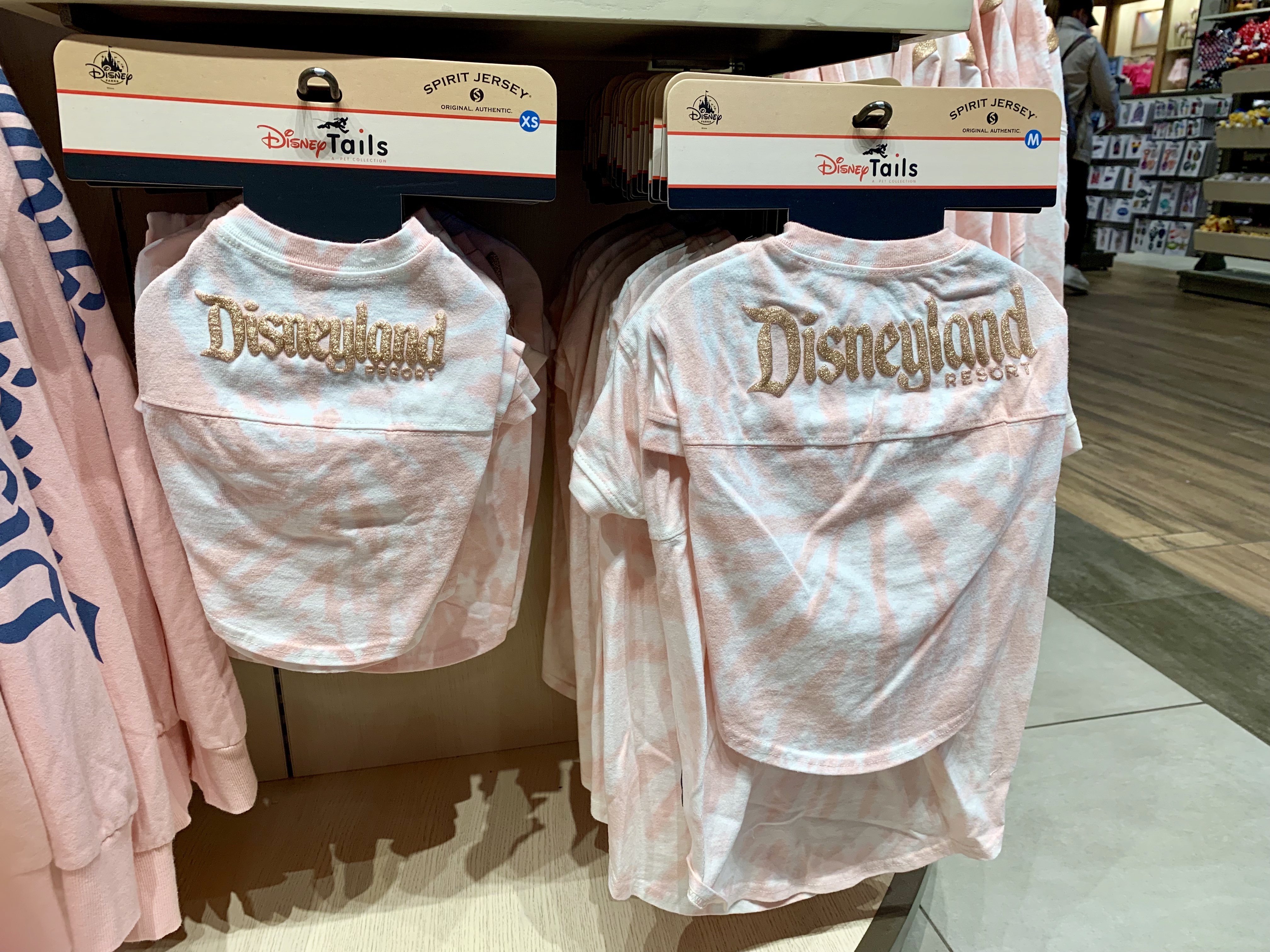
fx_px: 954
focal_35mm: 26
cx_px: 635
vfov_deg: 53.1
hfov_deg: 67.3
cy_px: 476
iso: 64
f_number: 1.8
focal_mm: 4.25
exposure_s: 1/120
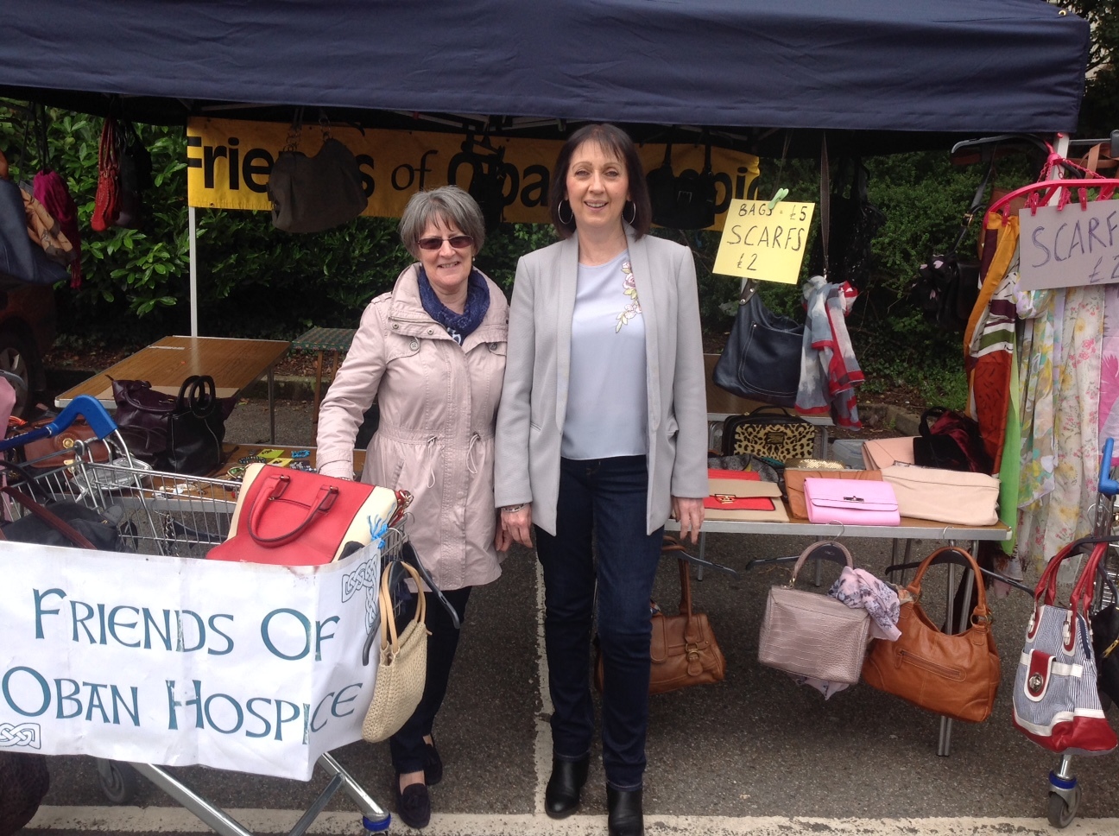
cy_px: 418
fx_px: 1130
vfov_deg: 40.6
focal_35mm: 35
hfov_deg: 52.7
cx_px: 560
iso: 50
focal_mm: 4.28
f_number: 2.4
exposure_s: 1/817
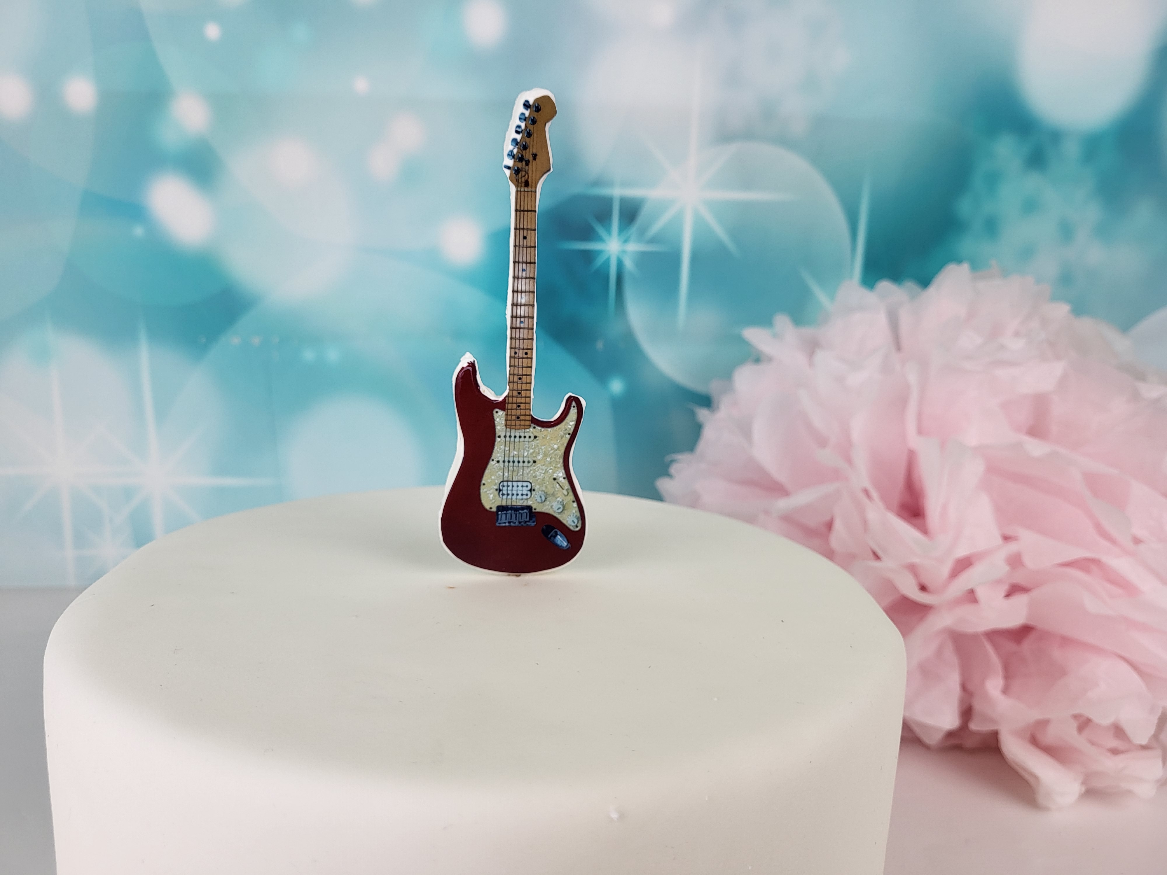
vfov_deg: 53.1
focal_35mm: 26
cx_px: 584
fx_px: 877
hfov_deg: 67.3
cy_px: 438
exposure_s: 1/100
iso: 50
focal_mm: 5.4
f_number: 1.8
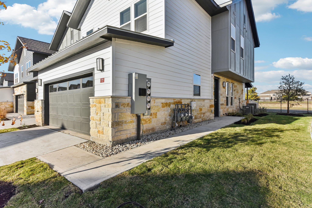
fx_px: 165
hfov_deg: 86.9
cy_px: 104
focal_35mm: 19
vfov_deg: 64.6
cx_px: 156
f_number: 8
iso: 400
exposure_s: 1/1600
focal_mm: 19
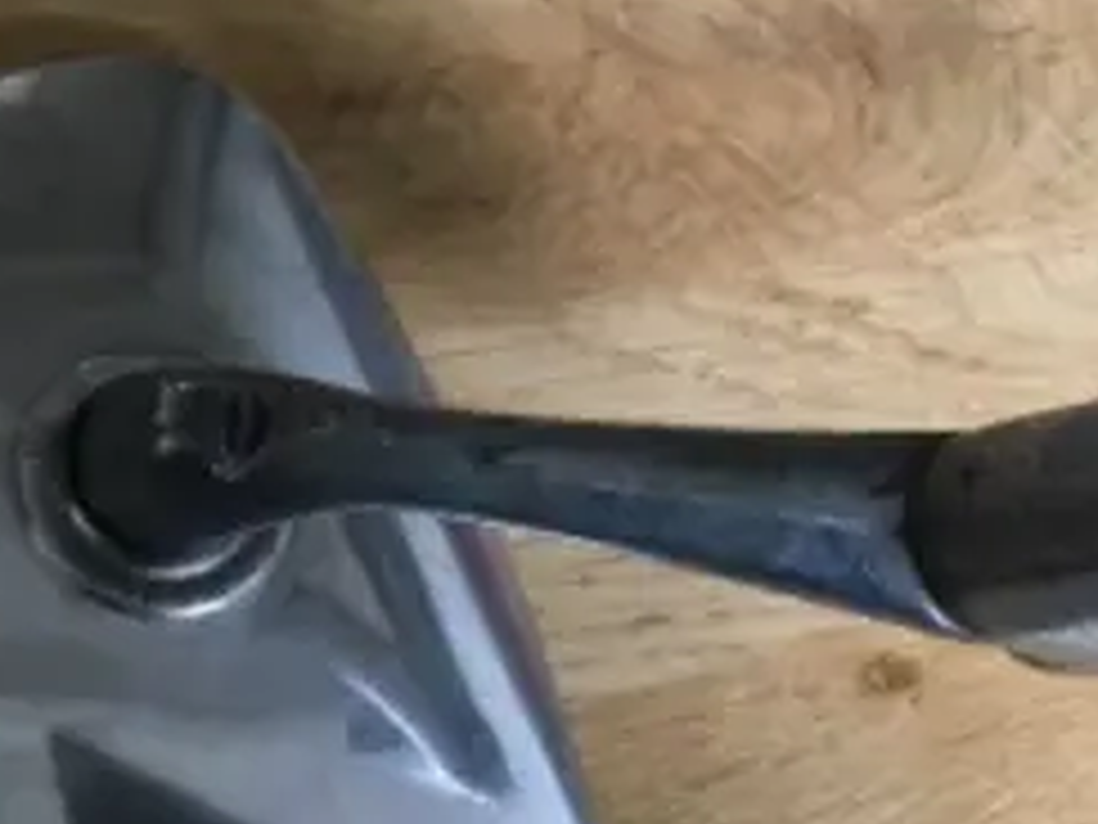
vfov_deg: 24.0
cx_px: 598
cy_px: 410
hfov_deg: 31.7
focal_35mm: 61
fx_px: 1935
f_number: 2.4
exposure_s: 1/25
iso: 200
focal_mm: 3.3
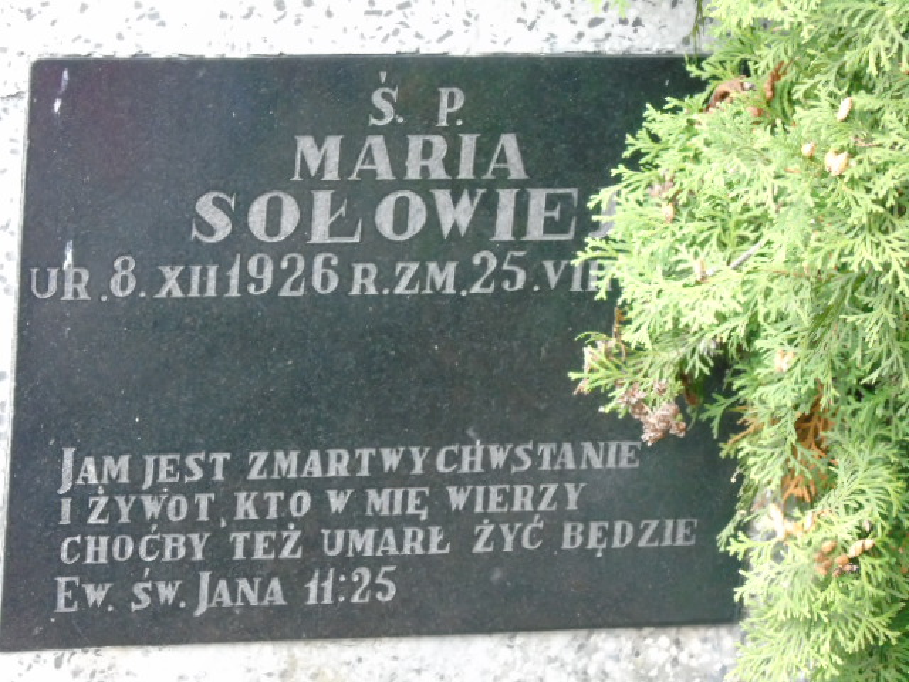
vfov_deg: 8.0
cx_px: 454
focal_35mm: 186
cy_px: 341
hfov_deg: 10.6
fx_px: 4884
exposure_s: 1/60
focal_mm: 33
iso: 800
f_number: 5
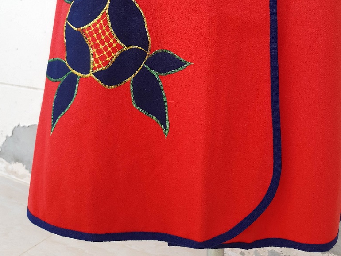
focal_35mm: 35
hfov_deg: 52.6
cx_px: 169
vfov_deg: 38.5
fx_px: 345
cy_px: 36
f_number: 1.7
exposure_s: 1/133
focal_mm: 3.92
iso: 40
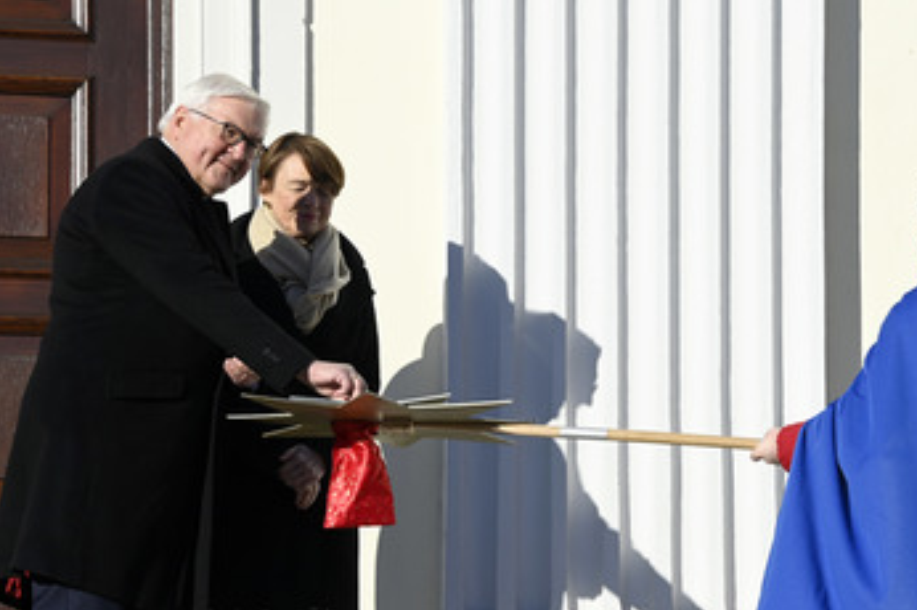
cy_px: 332
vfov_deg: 8.6
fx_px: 4046
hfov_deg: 12.9
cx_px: 574
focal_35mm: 159
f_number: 11
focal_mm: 122
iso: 250
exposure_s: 1/320
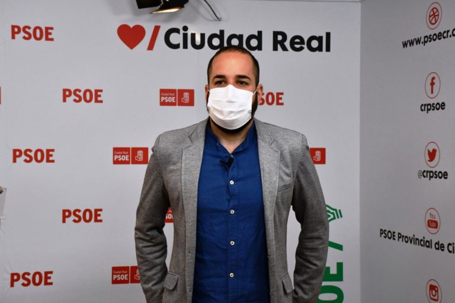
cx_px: 228
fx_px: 796
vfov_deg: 21.6
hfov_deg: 31.9
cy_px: 152
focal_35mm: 63
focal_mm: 42
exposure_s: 1/400
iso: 2500
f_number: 10
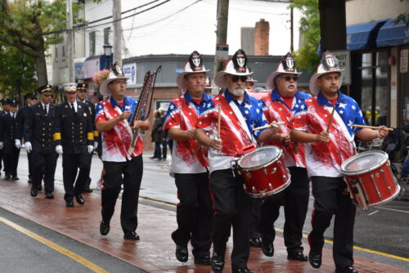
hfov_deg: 19.4
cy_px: 136
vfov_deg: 13.1
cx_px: 204
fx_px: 1194
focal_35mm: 105
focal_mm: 70
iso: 800
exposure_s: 1/800
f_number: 5.6
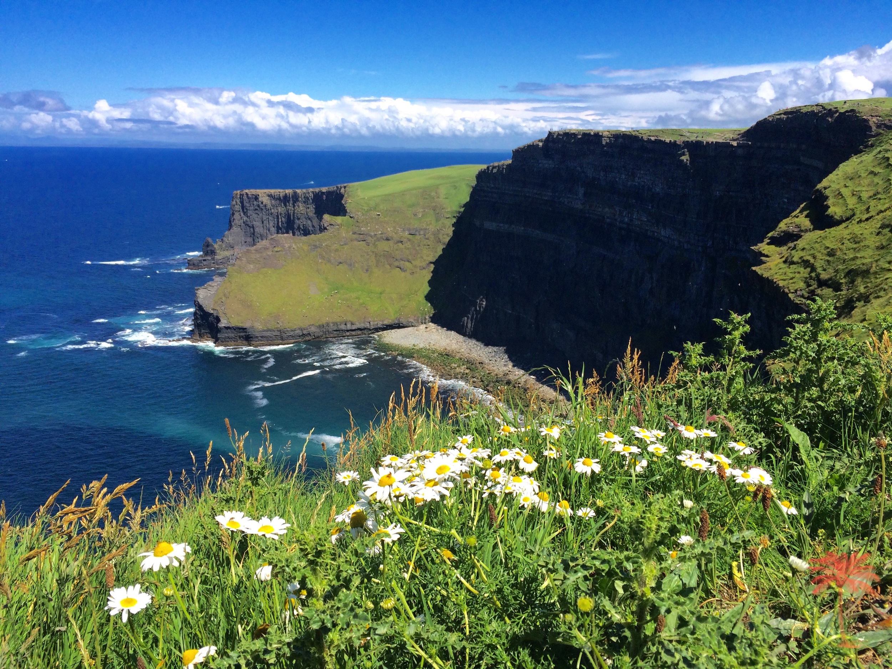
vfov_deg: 48.2
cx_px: 446
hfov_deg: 61.7
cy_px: 334
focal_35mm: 29
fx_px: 747
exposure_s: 1/2564
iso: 32
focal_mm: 4.15
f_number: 2.2
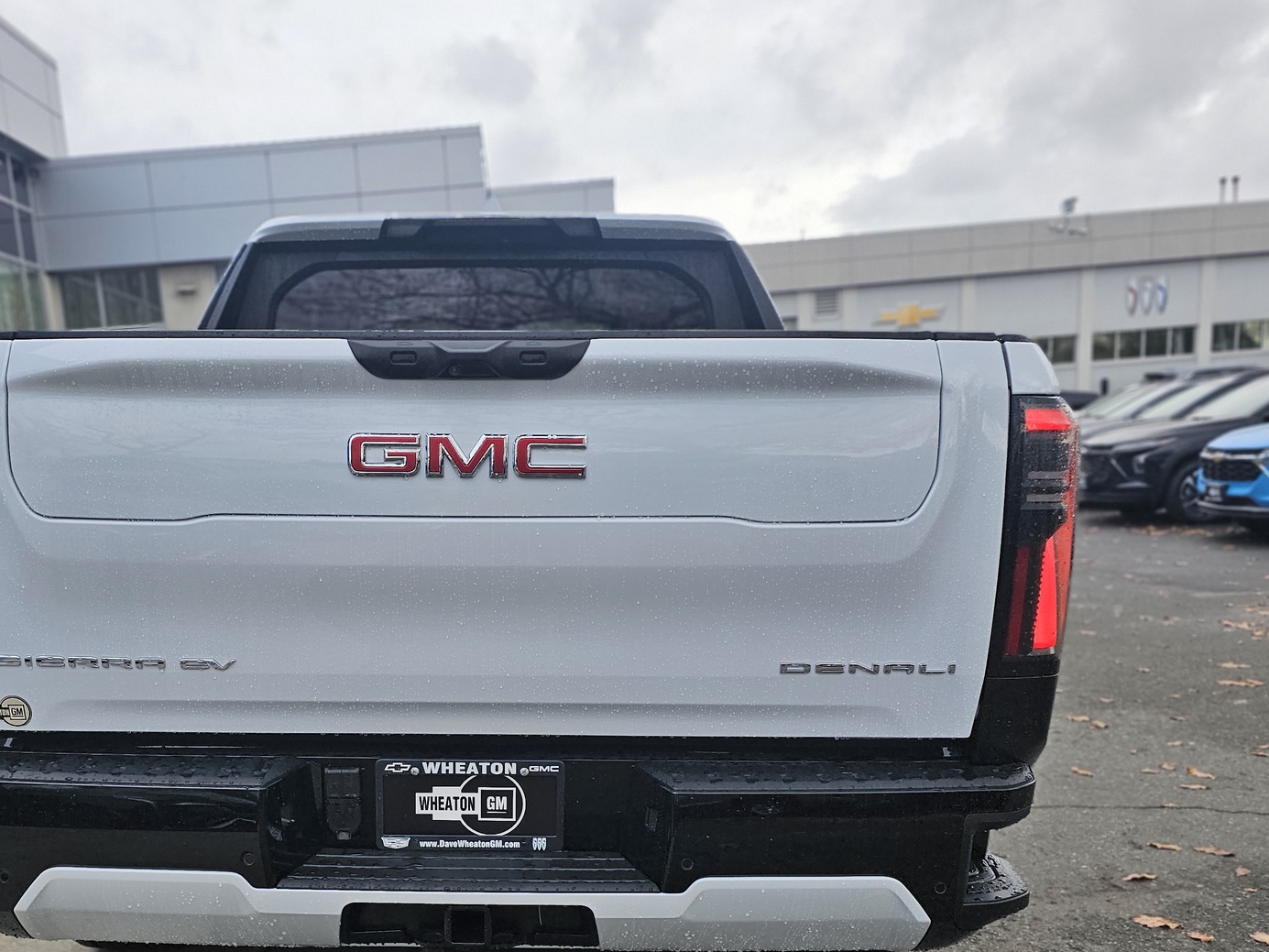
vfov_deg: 40.9
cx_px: 466
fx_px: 1247
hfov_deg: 53.3
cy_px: 688
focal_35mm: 34
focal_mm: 6.3
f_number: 1.7
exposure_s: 1/221
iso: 20
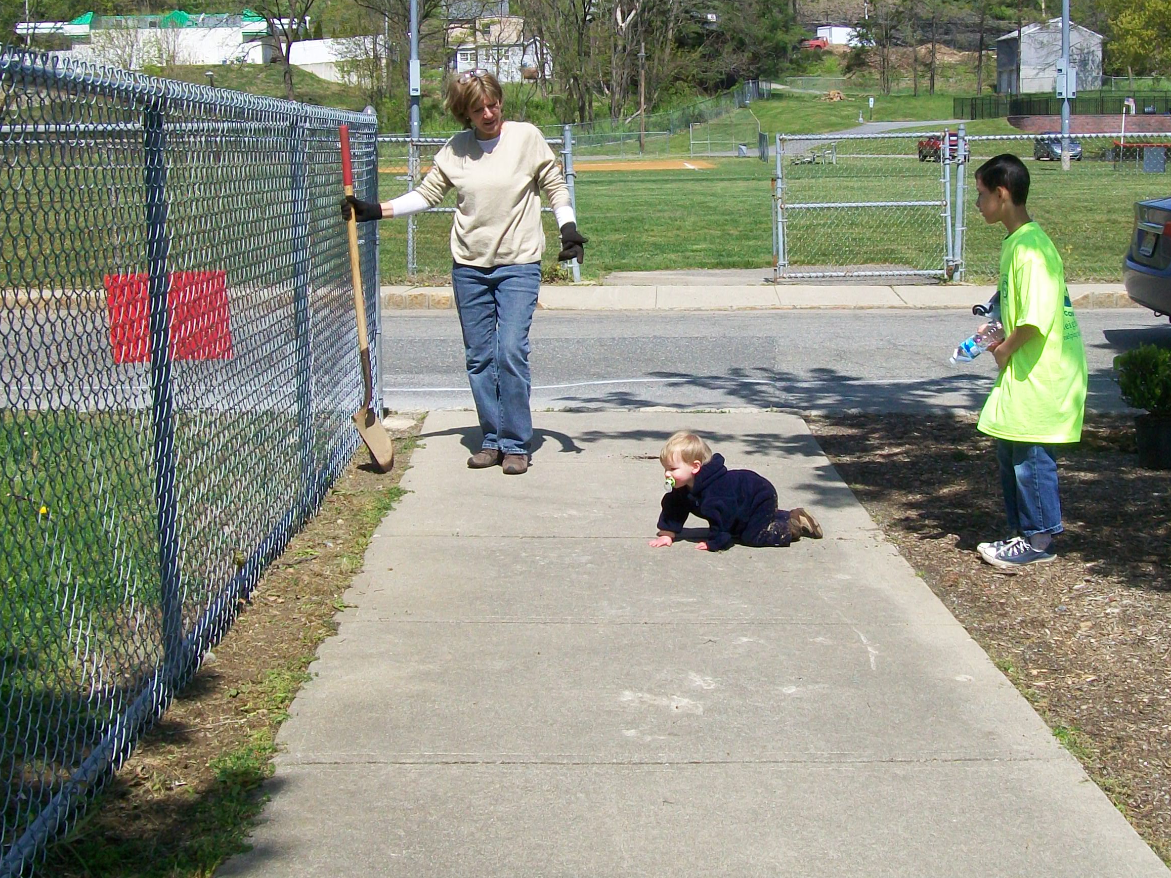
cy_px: 316
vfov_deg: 26.9
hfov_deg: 35.5
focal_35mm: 54
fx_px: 1827
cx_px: 642
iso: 64
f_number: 4.8
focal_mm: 6
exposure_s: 1/400
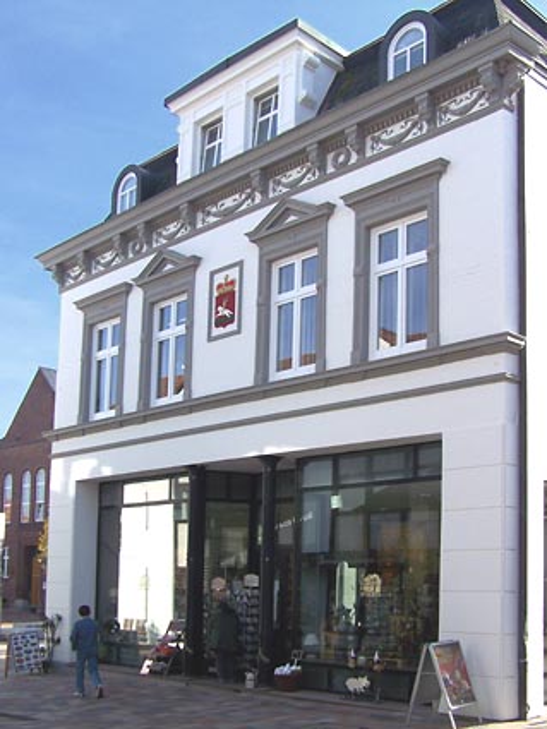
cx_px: 274
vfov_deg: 49.0
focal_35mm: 38
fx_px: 800
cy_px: 364
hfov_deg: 37.7
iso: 64
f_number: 4
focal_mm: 6.3
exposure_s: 1/400
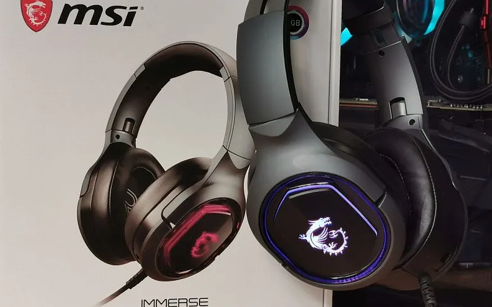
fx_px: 1153
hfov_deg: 24.1
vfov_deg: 15.2
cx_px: 246
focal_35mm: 86
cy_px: 171
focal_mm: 5.56
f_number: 1.6
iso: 64
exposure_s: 1/100
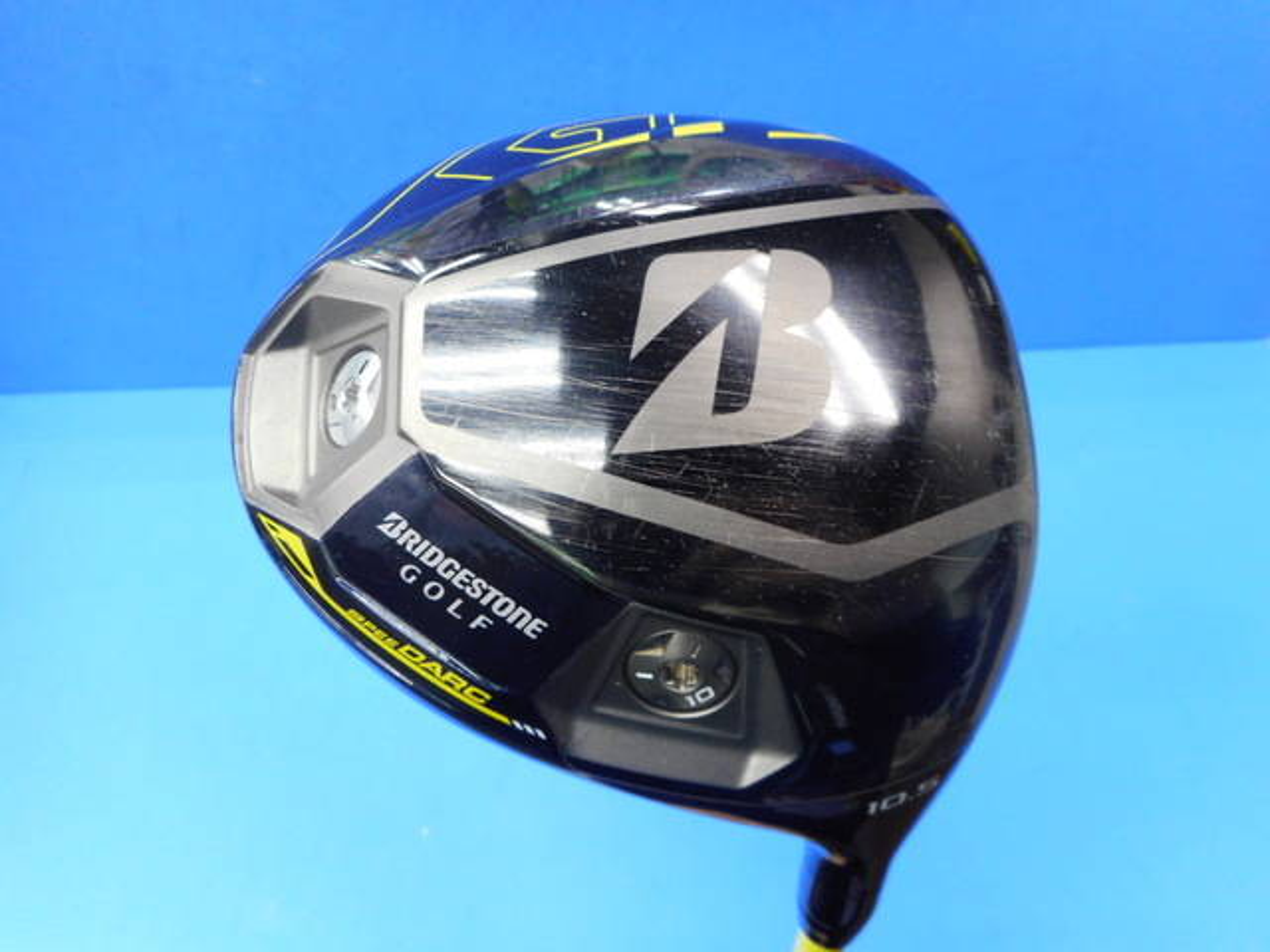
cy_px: 476
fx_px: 917
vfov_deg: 54.9
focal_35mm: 25
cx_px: 635
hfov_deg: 69.4
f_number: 3.7
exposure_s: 1/30
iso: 200
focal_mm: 4.5
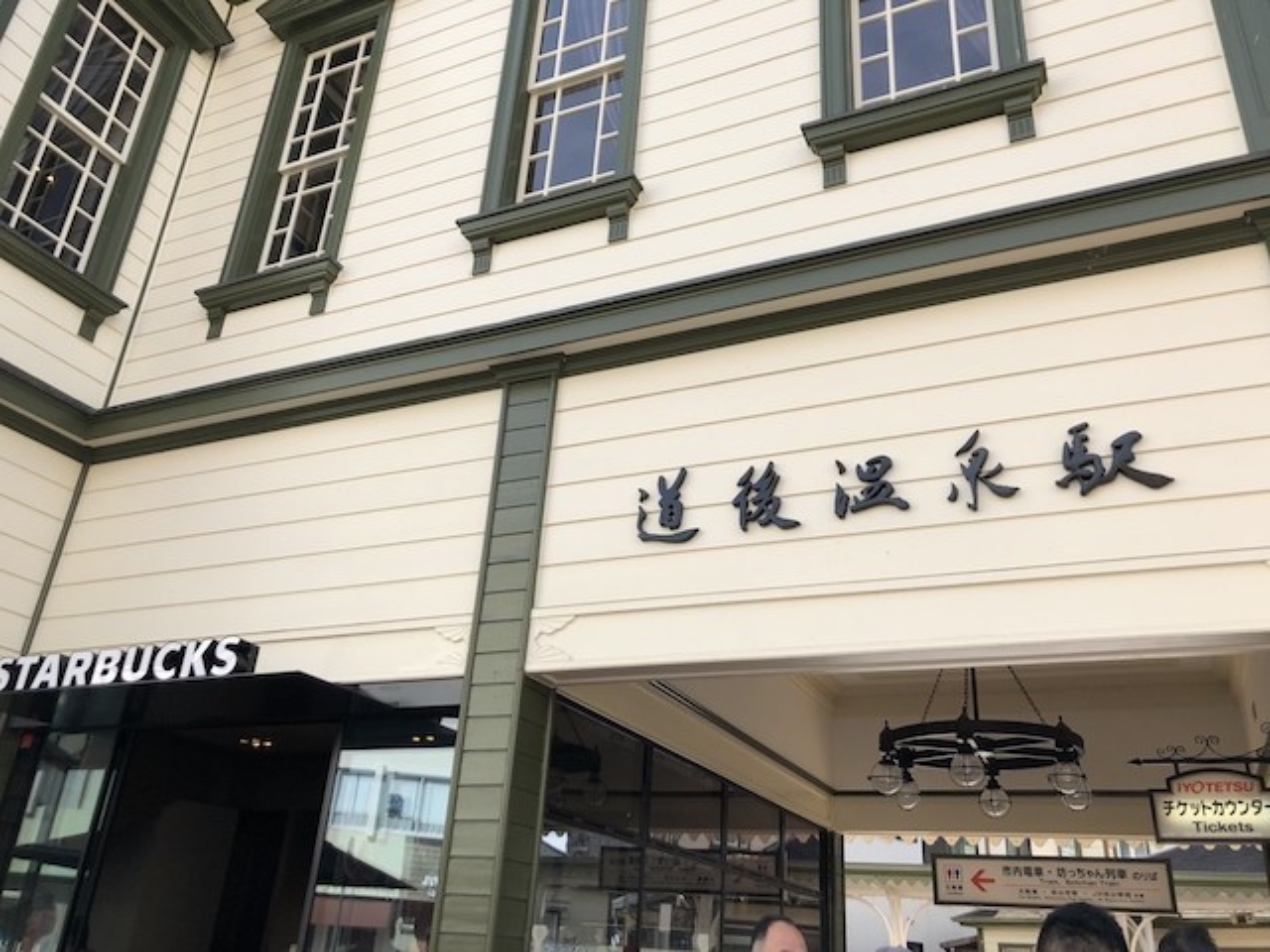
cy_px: 476
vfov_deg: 49.7
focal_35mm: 28
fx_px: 1027
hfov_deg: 63.4
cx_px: 635
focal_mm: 3.99
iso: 20
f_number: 1.8
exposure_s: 1/899
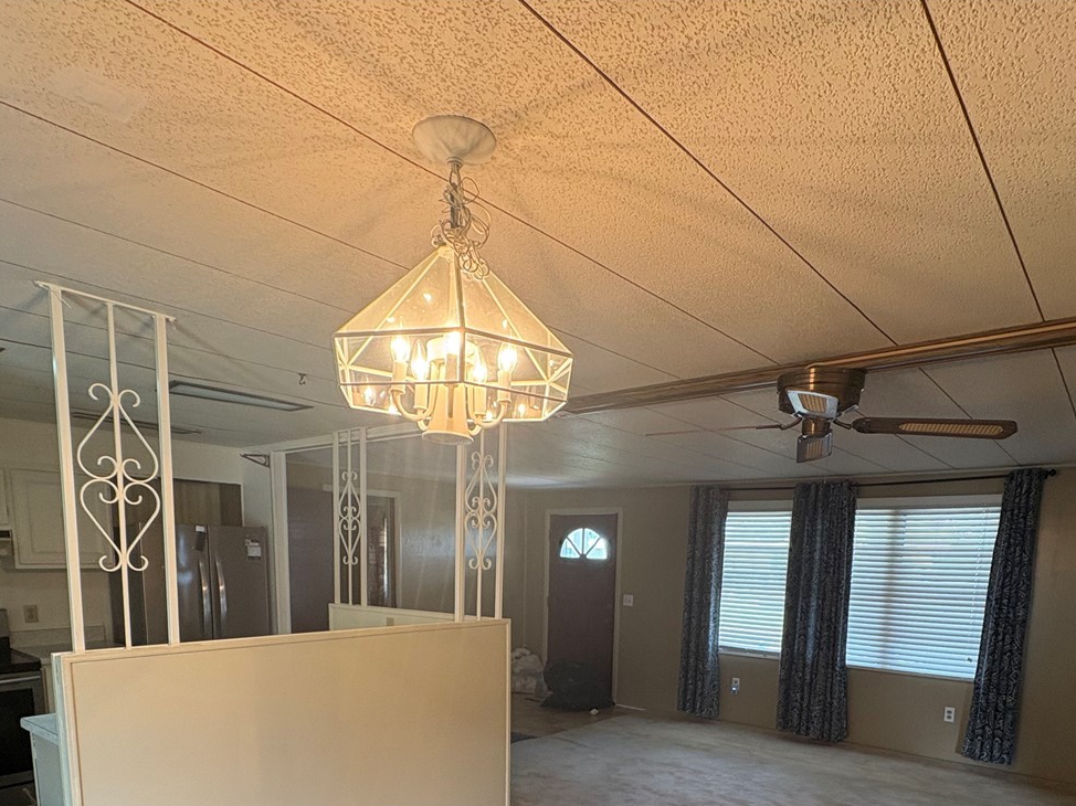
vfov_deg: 54.3
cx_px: 562
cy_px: 660
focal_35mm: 23
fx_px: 715
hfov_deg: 73.9
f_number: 2.2
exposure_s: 1/60
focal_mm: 2.22
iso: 200
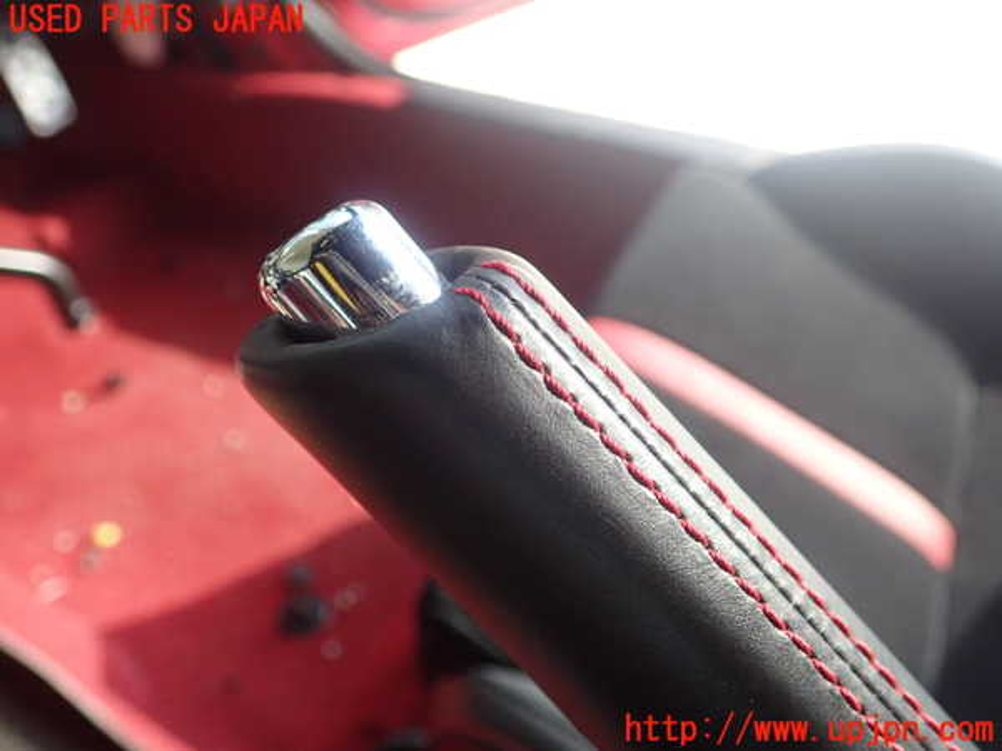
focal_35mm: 30
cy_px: 376
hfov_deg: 60.0
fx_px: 868
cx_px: 501
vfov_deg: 46.8
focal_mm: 5.5
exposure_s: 1/125
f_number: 2.3
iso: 320
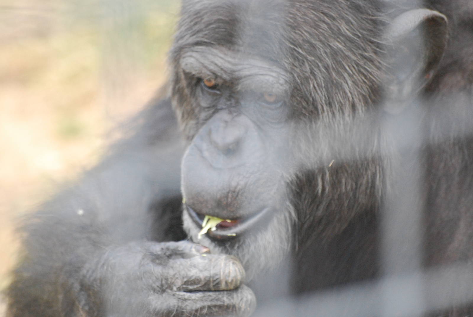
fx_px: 5919
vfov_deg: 3.1
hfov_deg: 4.6
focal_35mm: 450
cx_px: 236
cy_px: 158
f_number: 5.6
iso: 1600
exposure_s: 1/400
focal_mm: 300
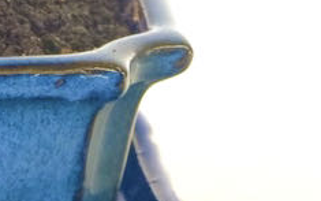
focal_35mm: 616
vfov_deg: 2.1
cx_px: -164
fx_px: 5390
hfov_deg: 3.4
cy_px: -468
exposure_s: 1/13
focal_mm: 74.1
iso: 1600
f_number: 13
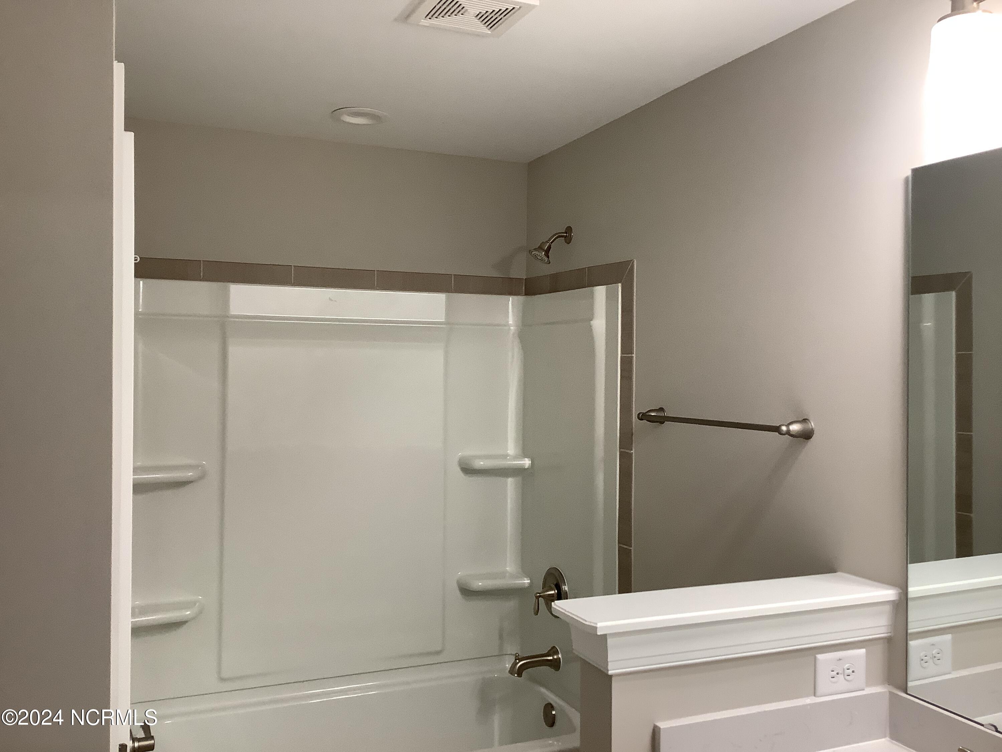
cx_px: 501
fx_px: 897
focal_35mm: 31
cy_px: 376
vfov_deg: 45.4
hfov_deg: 58.4
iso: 100
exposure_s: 1/60
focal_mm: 3.3
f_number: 2.4
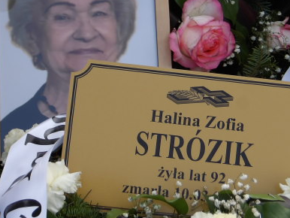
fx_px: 1501
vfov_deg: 8.3
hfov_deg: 11.0
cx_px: 165
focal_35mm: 179
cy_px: 104
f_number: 6.6
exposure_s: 1/145
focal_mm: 19.6
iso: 100
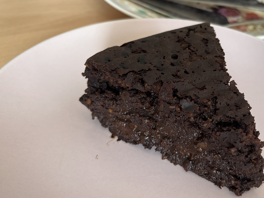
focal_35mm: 39
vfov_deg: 36.8
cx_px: 185
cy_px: 99
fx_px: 297
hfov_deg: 46.8
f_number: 1.6
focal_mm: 5.1
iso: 80
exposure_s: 1/121
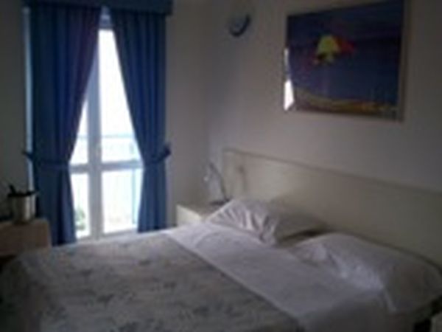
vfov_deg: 39.7
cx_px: 221
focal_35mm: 36
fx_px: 460
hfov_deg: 51.4
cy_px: 166
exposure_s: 1/64.3
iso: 100
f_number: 4.5
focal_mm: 5.9
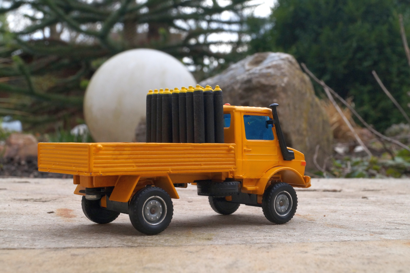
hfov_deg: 33.4
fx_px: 683
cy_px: 136
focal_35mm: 60
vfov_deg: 22.6
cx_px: 205
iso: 500
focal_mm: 40
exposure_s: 1/80
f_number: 18
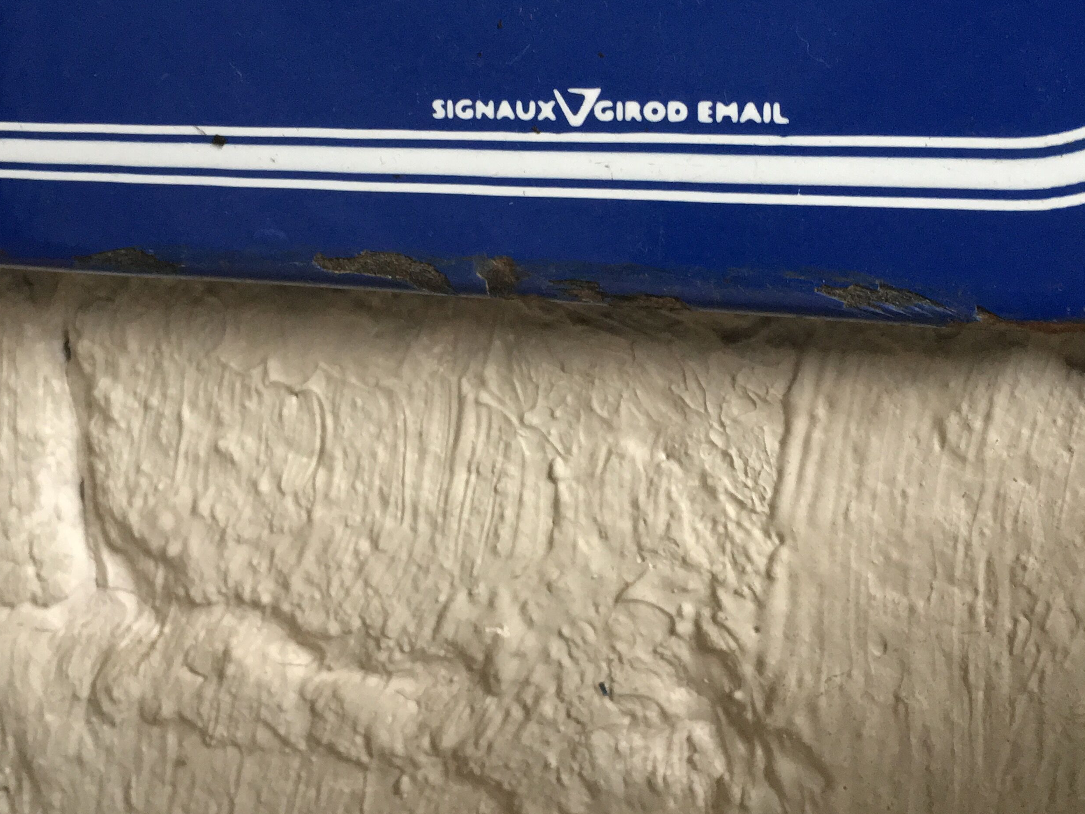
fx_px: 1473
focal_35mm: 47
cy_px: 271
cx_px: 525
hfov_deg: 40.4
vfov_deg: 30.6
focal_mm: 4.15
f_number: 2.2
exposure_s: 1/20
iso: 200
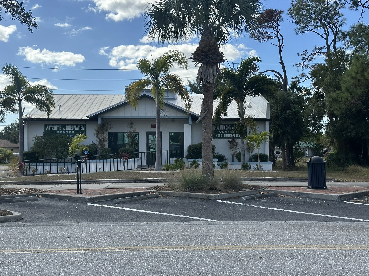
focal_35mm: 48
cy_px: 138
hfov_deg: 39.7
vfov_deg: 30.3
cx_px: 184
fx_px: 512
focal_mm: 6.86
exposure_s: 1/3257
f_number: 1.78
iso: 64
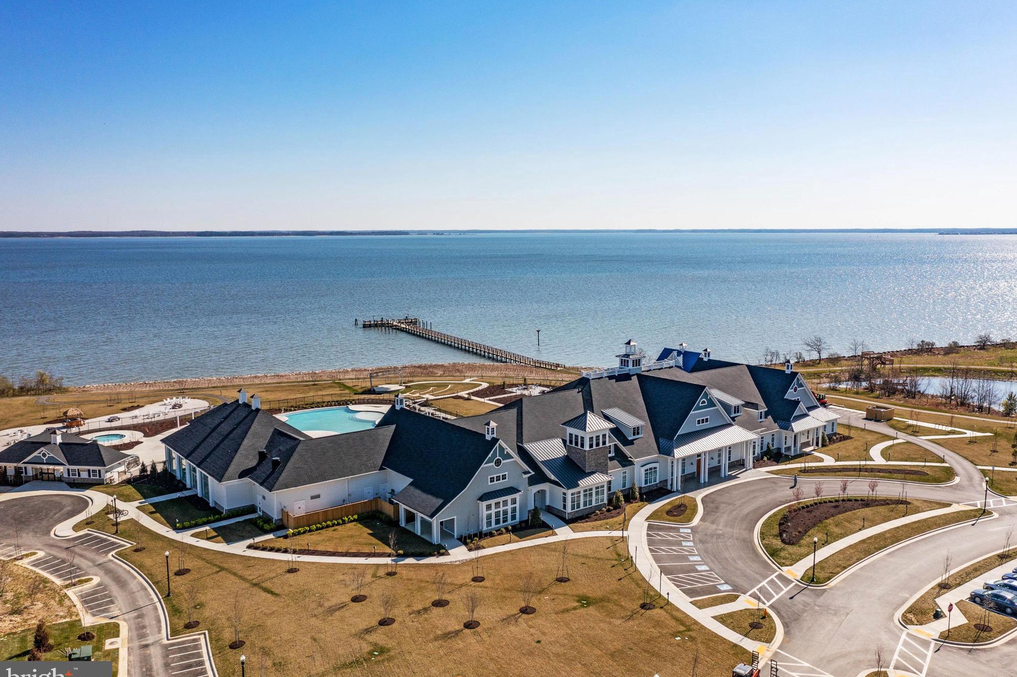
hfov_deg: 63.7
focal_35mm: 29
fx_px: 819
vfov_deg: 44.9
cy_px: 348
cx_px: 525
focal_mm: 10.26
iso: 100
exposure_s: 1/500
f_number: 4
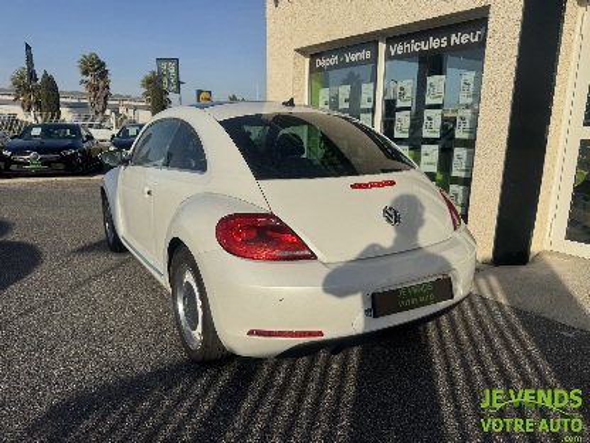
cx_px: 295
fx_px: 409
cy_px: 222
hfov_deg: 71.6
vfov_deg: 56.8
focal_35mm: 24
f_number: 1.78
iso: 80
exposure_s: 1/9009
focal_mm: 6.76
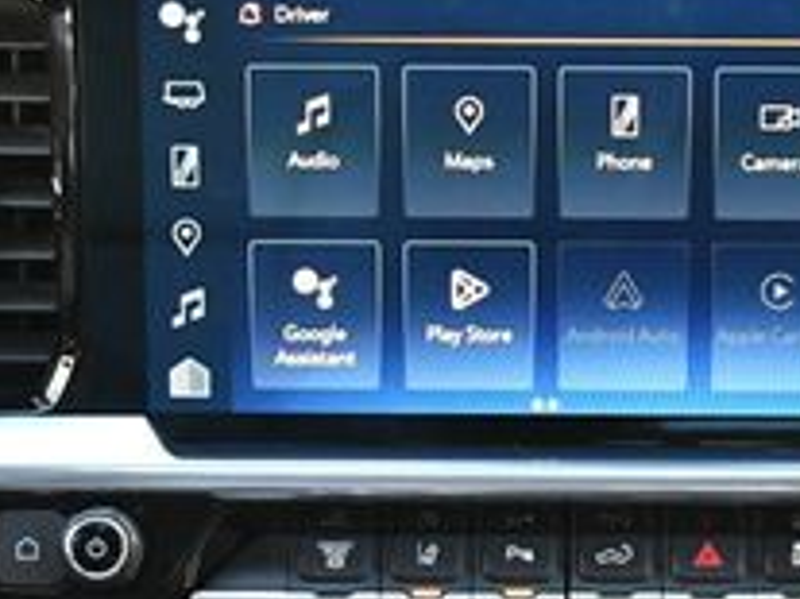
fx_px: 3719
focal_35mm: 161
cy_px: 510
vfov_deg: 9.2
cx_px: 607
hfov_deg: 12.2
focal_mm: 27
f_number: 4
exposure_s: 1/125
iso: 1800
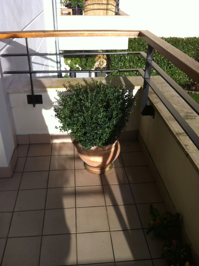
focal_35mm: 35
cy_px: 133
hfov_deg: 40.6
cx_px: 100
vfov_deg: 52.7
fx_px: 269
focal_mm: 3.85
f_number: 2.8
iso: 80
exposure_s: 1/887
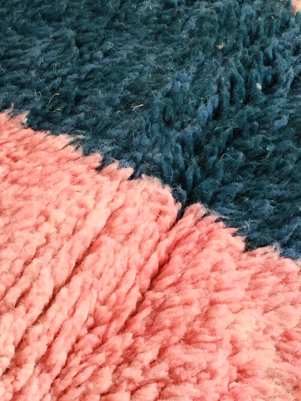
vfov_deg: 25.7
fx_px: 869
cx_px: 134
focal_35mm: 75
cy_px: 301
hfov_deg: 19.6
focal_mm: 4.15
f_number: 2.2
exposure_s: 1/33
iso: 64
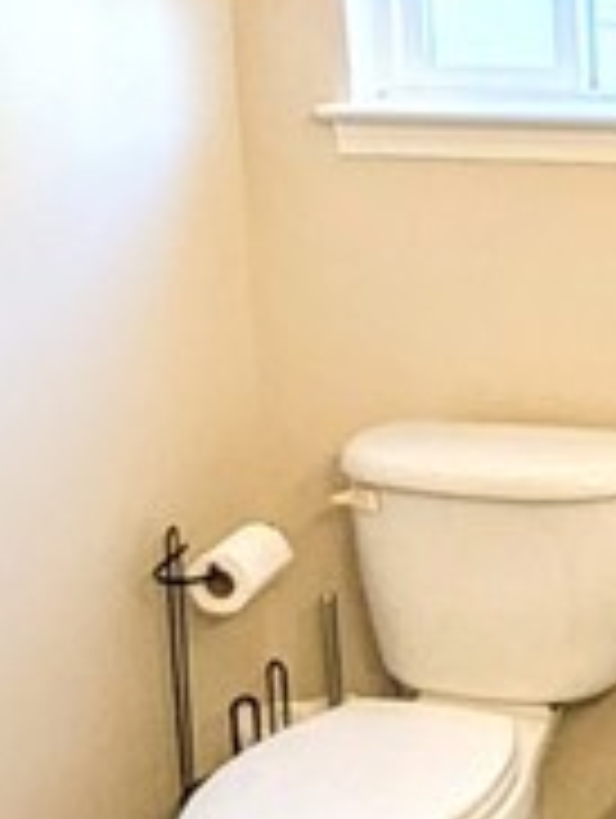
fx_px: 1728
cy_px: 169
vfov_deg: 26.2
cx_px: 1009
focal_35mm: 73
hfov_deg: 17.5
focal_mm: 1.95
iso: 79
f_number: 2.2
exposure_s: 1/60
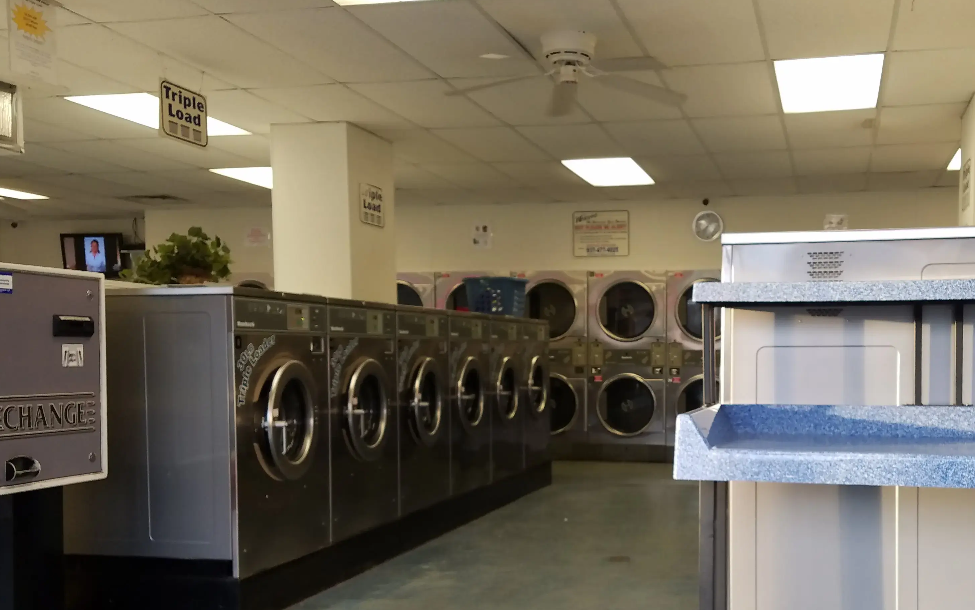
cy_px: 422
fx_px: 1010
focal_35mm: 38
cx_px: 636
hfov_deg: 50.8
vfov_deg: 33.2
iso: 64
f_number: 1.7
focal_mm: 4.2
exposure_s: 1/60
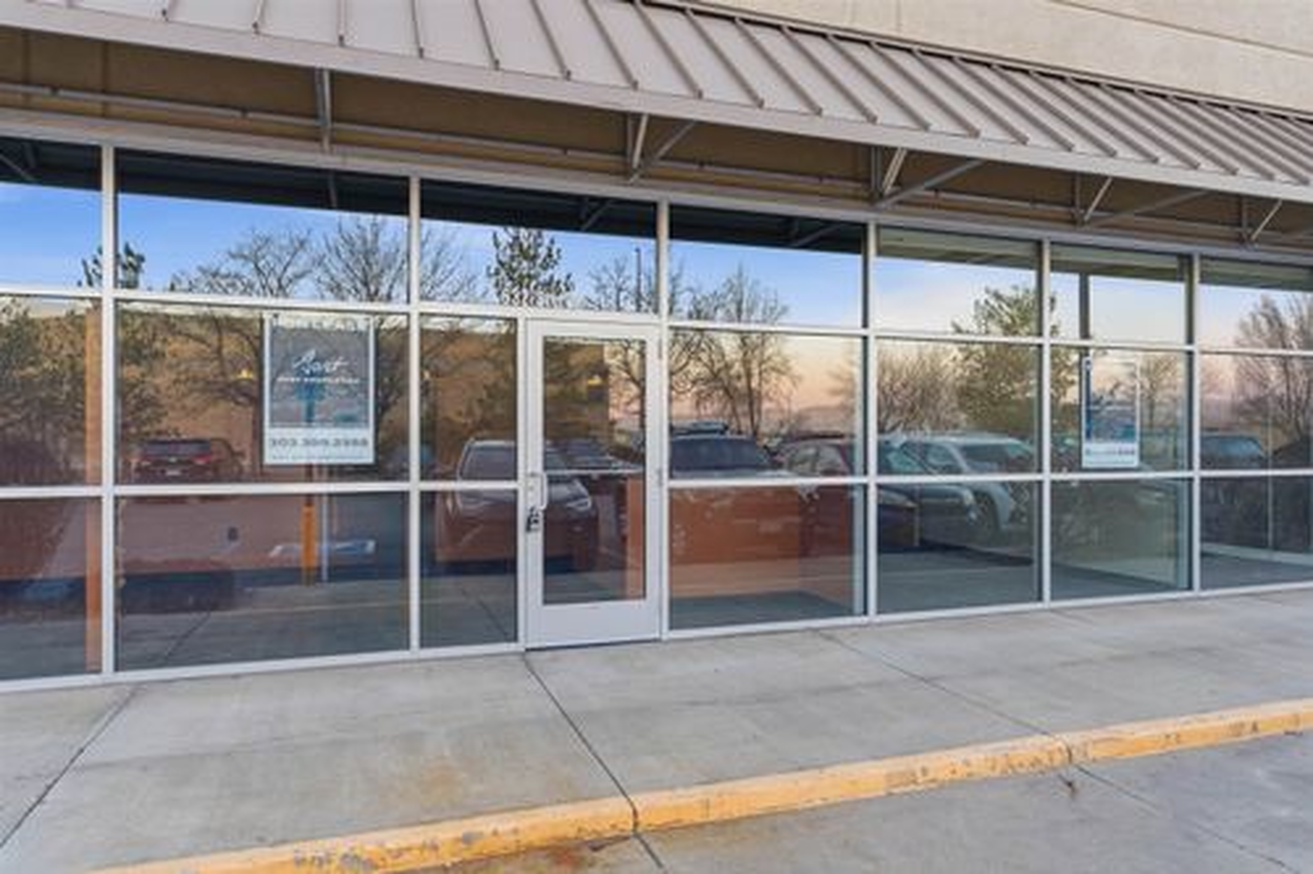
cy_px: 437
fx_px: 875
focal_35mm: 24
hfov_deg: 73.8
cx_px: 656
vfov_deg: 53.1
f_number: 7.1
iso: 100
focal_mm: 24
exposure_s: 1/10
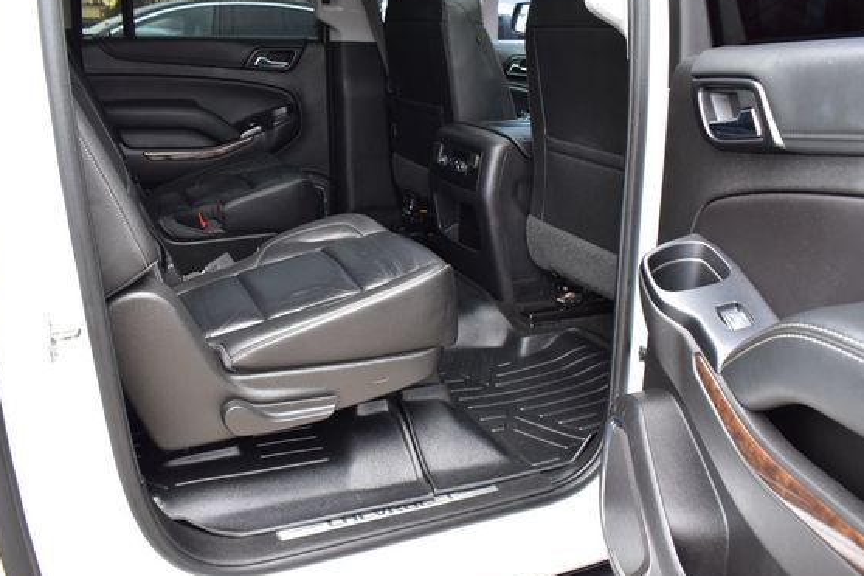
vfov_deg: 42.3
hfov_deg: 60.3
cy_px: 283
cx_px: 427
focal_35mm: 31
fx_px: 744
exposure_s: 1/15
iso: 400
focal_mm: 18
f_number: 6.3
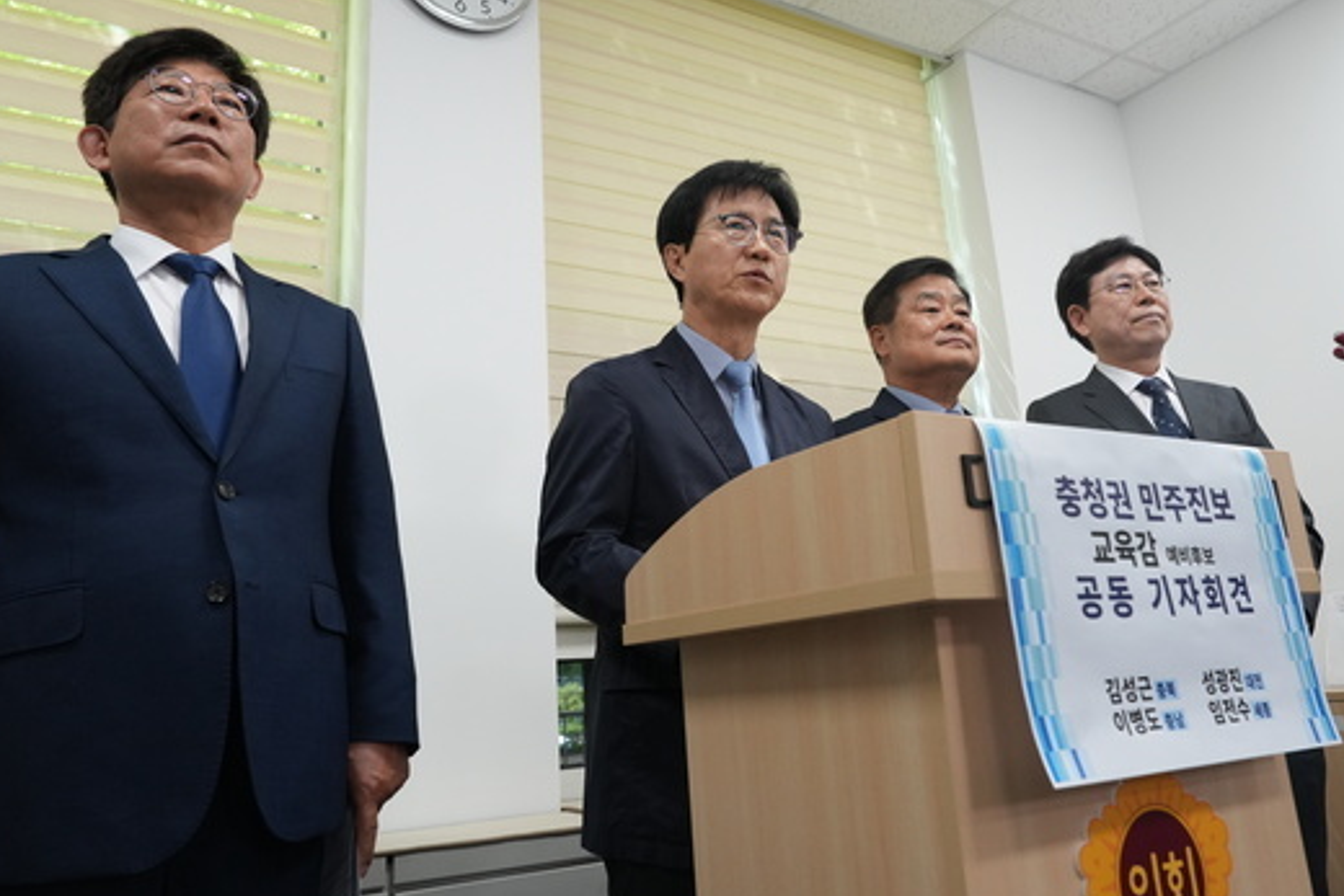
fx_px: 1083
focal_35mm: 29
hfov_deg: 63.6
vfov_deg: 44.8
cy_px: 376
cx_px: 698
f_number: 5.6
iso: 2500
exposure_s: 1/250
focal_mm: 24
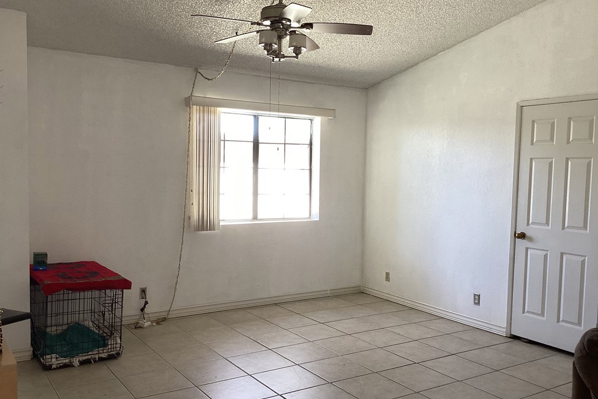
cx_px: 294
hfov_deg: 57.2
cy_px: 212
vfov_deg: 40.0
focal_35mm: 33
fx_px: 548
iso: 80
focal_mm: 3.3
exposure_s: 1/60
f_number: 2.4
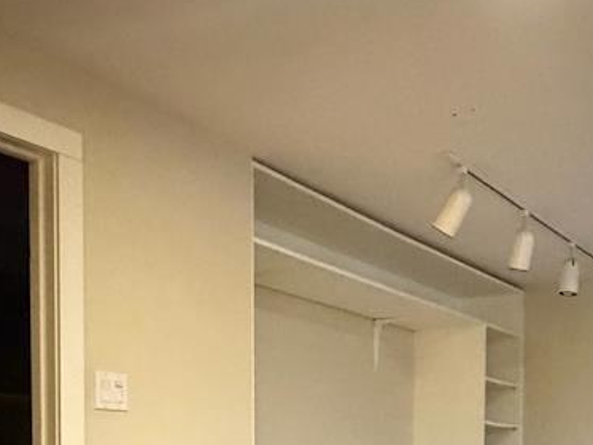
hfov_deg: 38.5
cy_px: 499
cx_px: 450
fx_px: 823
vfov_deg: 27.5
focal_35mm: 48
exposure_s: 1/40
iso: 1250
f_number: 2.2
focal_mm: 2.22
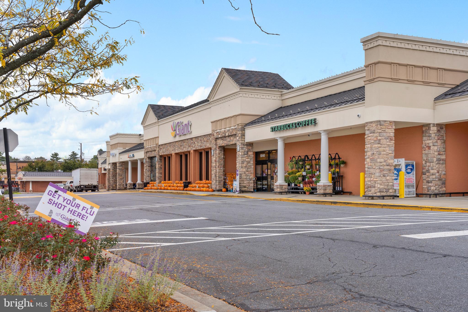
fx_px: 533
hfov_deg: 47.4
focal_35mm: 41
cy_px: 156
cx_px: 234
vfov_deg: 32.6
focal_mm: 41
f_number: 11
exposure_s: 1/80
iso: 250
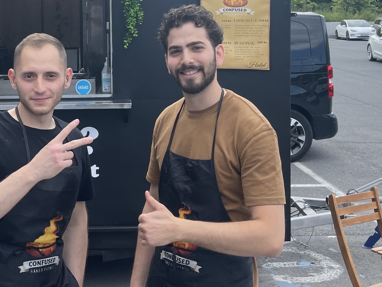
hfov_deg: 31.0
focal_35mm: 62
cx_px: 140
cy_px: 53
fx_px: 684
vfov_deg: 23.3
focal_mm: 4.2
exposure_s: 1/1770
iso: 32
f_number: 1.6
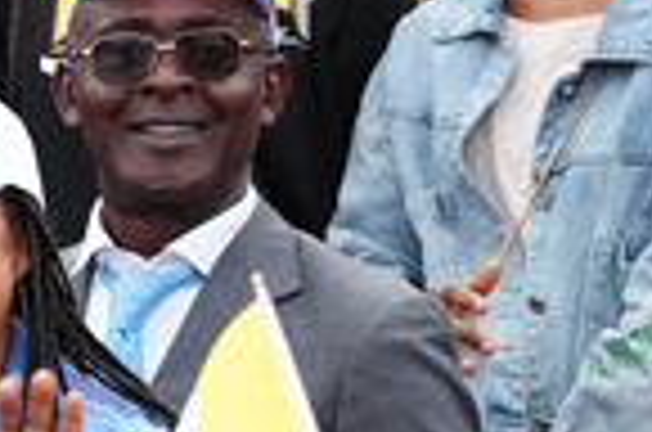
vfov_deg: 1.4
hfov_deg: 2.2
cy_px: 891
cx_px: 319
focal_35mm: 956
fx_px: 17276
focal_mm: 135
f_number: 1.8
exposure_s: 1/32000
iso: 3200
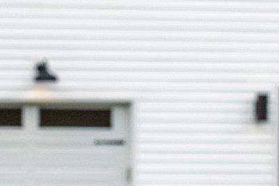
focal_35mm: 470
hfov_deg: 4.4
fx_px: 3645
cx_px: 161
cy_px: 210
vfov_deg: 2.9
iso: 640
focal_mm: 92
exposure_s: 1/125
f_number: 10
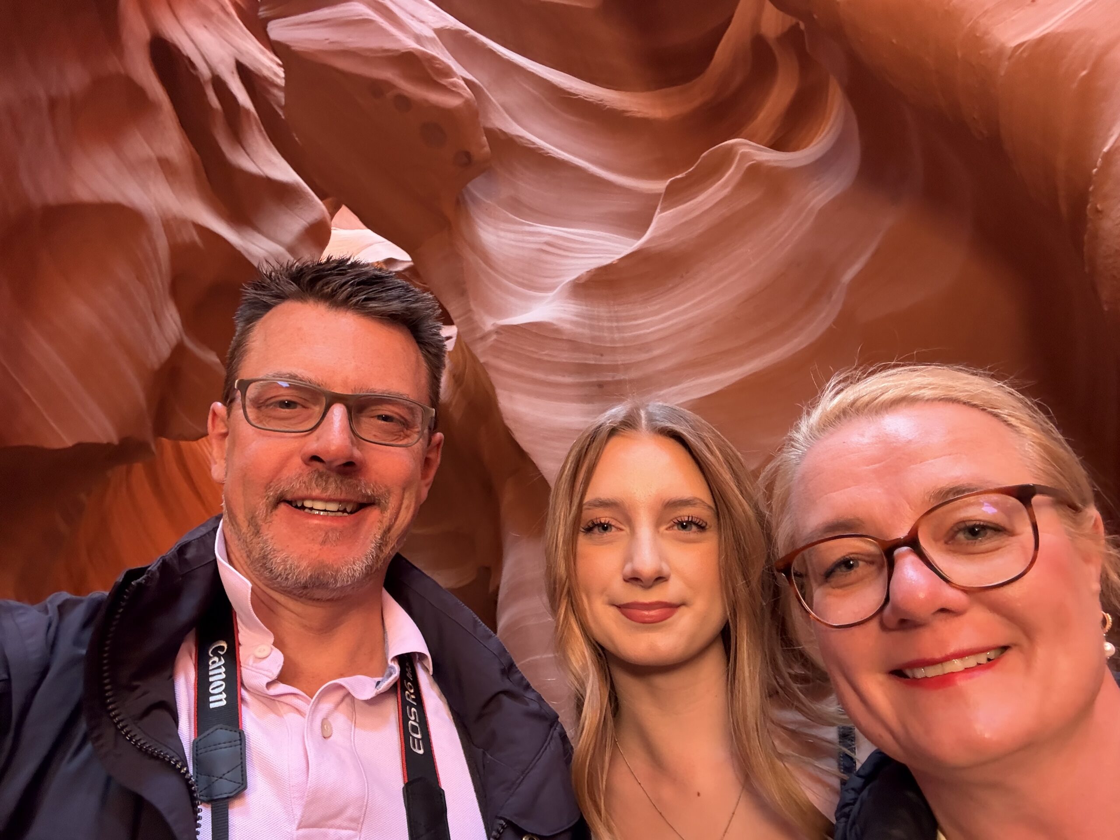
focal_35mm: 23
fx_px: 744
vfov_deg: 58.9
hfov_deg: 73.9
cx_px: 560
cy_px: 420
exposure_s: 1/60
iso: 250
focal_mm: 2.69
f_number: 1.9
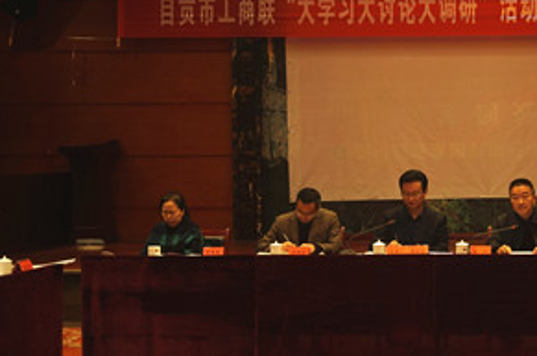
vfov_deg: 18.2
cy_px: 175
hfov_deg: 26.4
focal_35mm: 75
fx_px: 1115
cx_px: 454
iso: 250
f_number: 4.5
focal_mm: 29
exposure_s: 1/25
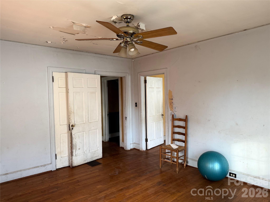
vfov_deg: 56.8
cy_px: 101
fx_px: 187
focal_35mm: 24
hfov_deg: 71.6
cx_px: 135
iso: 200
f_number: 1.78
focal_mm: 6.76
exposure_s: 1/72
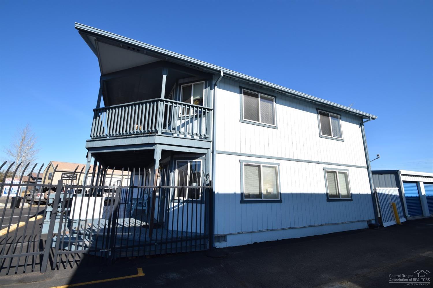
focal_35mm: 15
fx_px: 180
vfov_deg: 77.3
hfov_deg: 100.4
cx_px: 216
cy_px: 144
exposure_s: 1/400
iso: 200
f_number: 10
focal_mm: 10
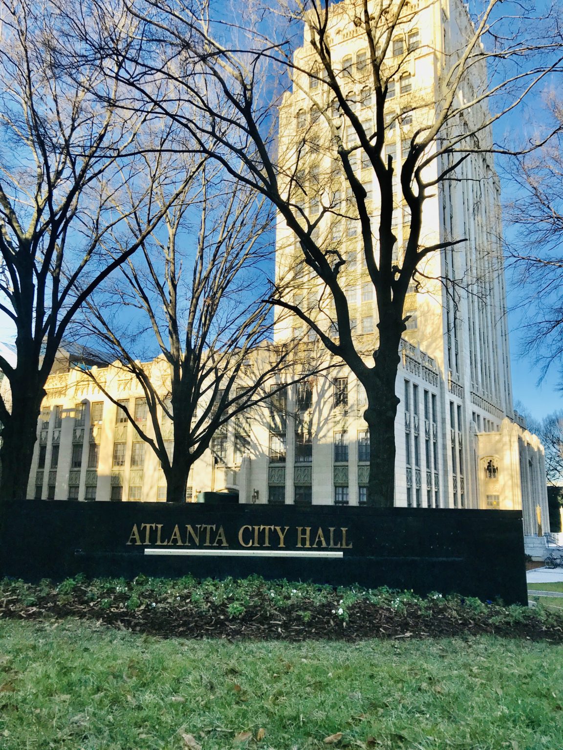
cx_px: 282
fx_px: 607
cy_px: 375
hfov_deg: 49.7
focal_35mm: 28
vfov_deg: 63.4
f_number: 1.8
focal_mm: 3.99
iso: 20
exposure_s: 1/1140
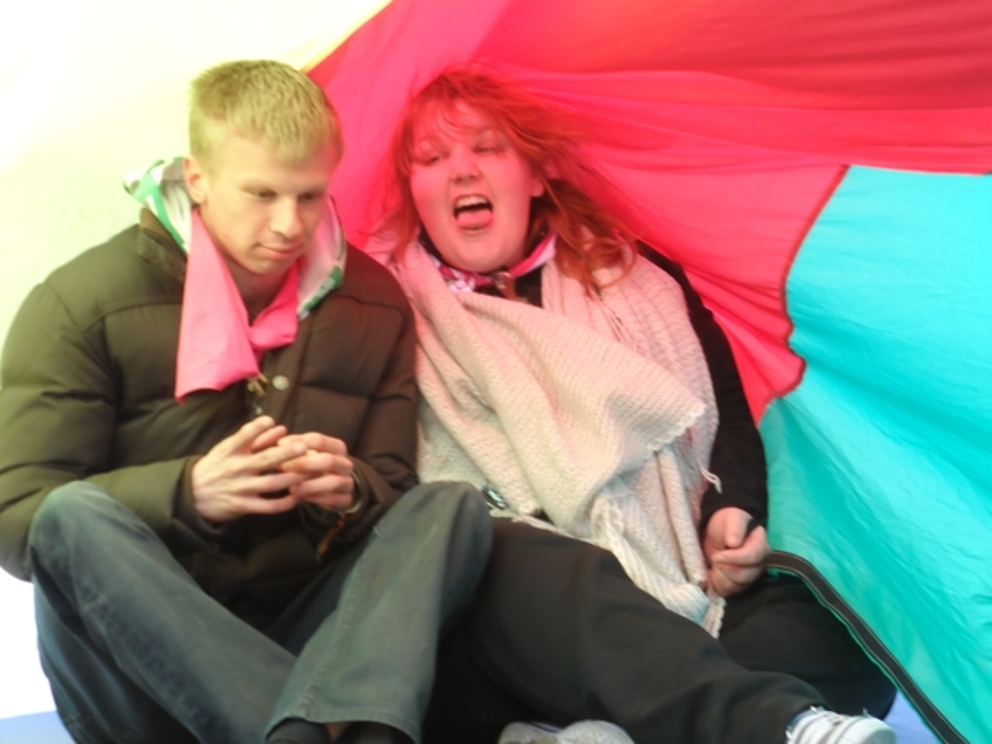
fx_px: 2522
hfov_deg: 22.3
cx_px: 496
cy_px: 372
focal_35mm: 88
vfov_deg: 16.8
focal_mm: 14.3
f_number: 4.5
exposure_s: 1/250
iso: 320
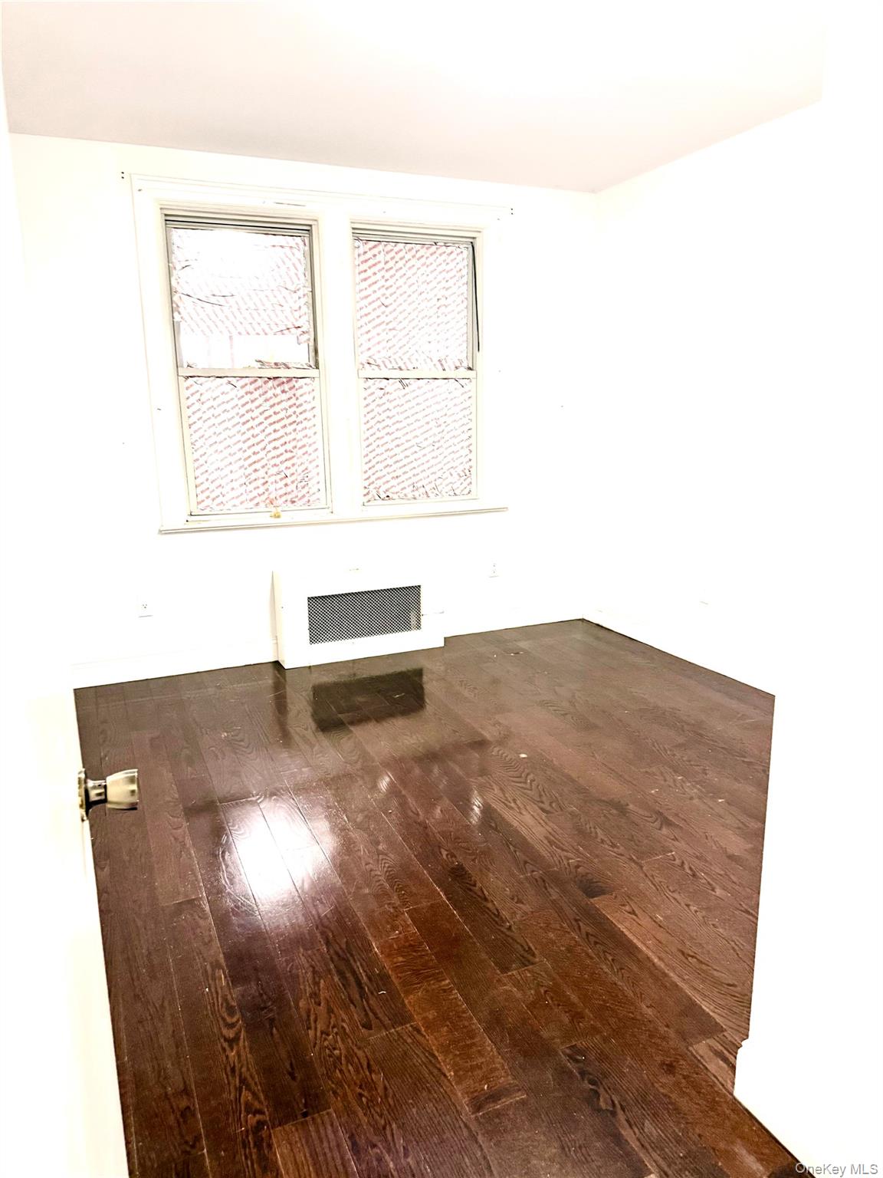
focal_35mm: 24
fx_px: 816
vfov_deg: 71.6
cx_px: 442
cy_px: 589
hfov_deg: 56.8
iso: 400
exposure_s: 1/60
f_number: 1.78
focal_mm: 6.76
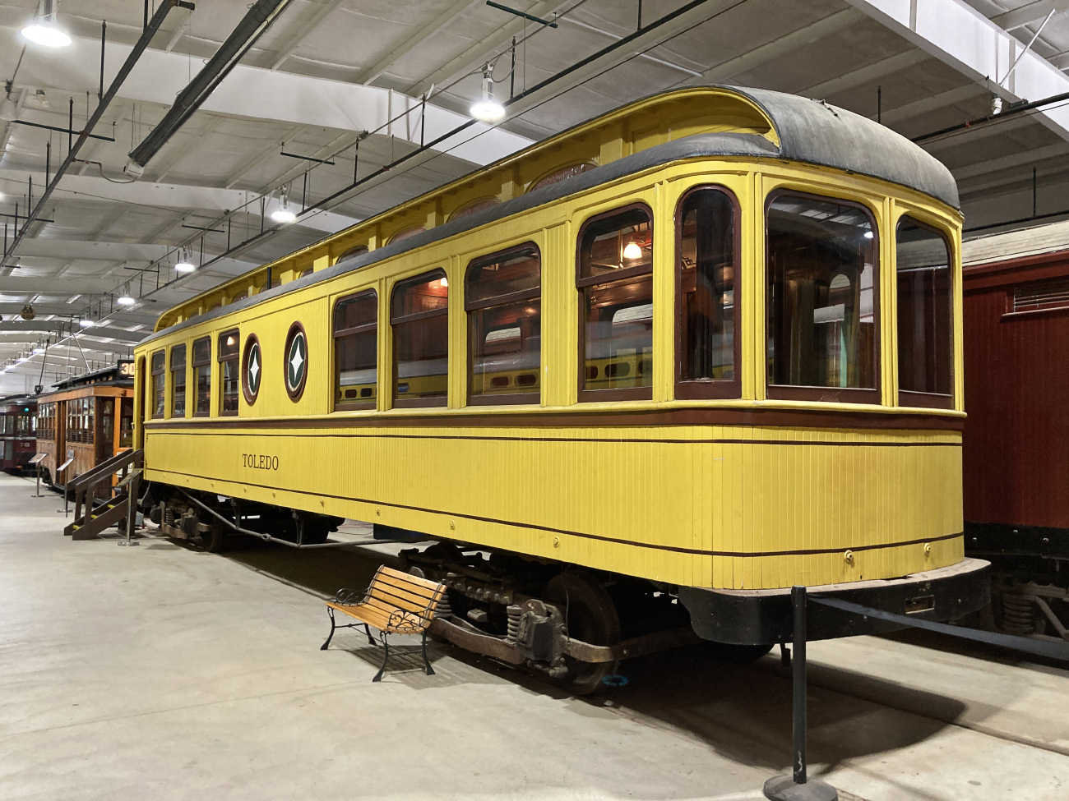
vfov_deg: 49.7
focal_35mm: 28
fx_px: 865
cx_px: 534
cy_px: 400
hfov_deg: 63.4
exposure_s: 1/60
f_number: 1.8
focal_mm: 3.99
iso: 200
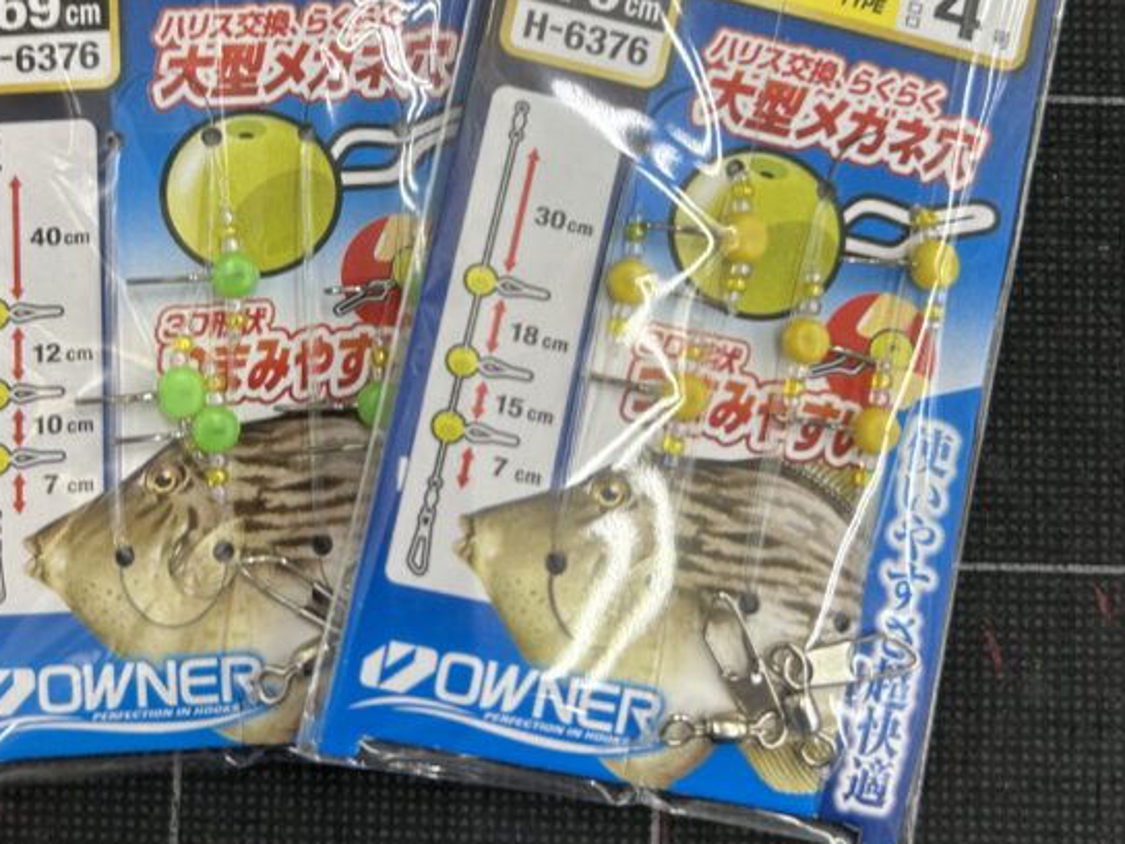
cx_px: 501
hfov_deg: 43.8
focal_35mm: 43
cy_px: 184
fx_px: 1397
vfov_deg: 32.8
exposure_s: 1/50
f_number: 1.5
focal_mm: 5.7
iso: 80
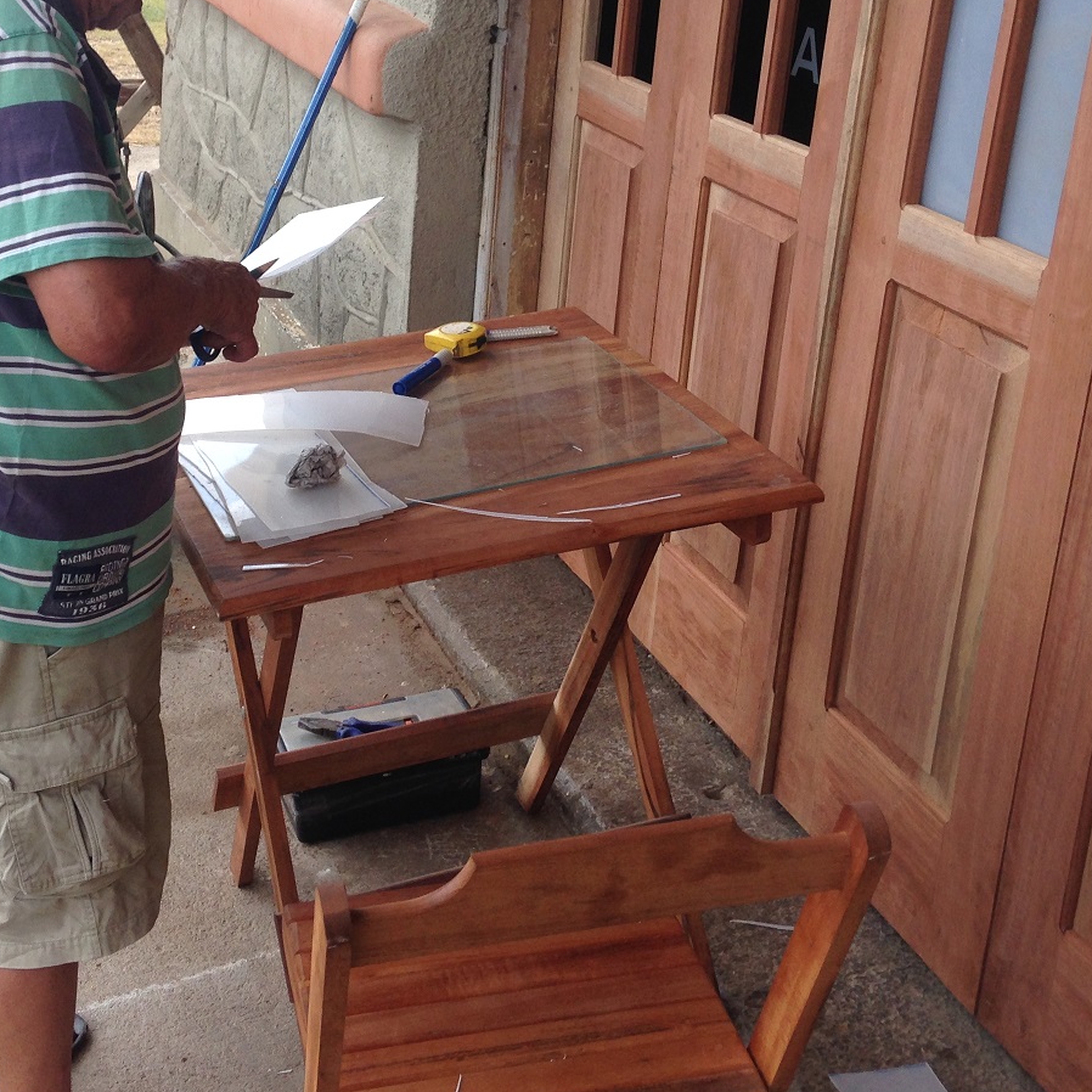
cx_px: 361
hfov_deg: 31.9
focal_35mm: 53
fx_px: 1892
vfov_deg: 32.0
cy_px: 368
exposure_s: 1/536
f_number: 2.4
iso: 50
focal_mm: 4.12
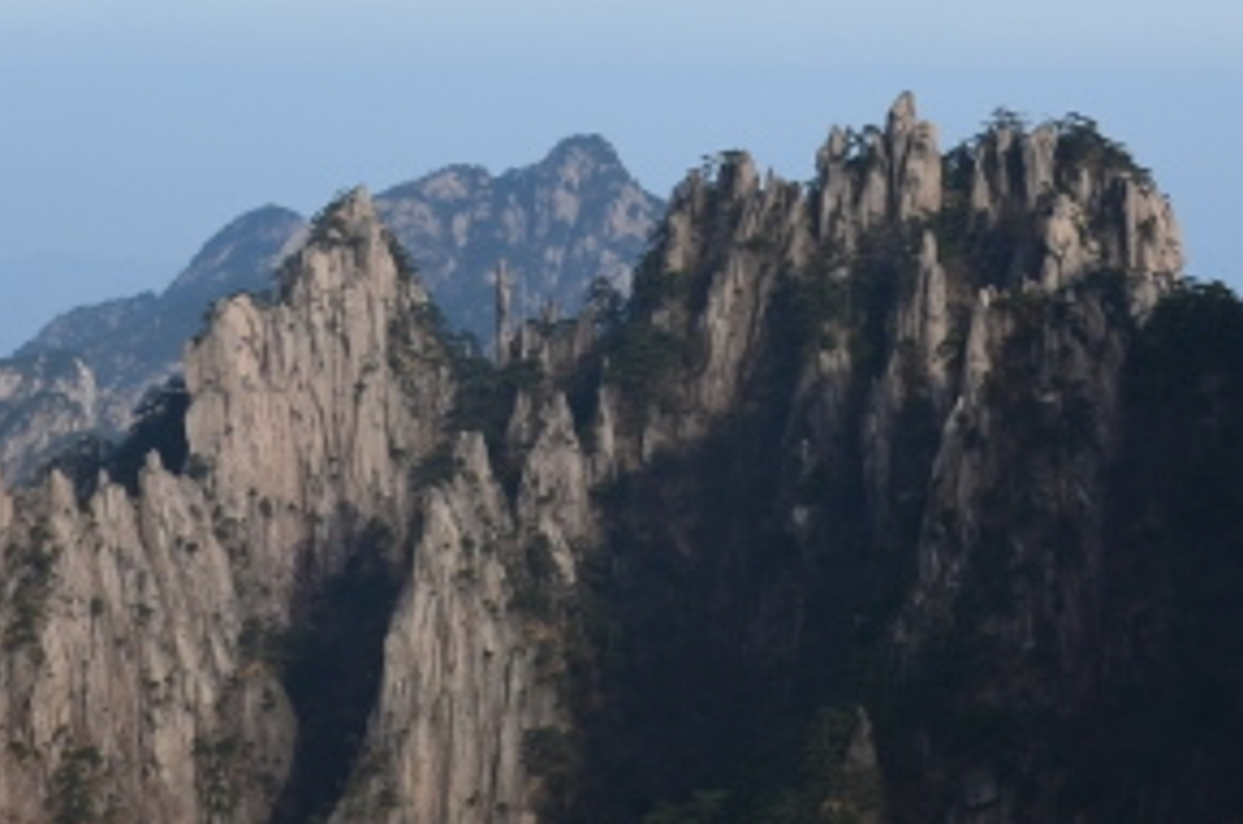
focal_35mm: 96
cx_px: 319
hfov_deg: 21.1
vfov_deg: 14.1
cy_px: 69
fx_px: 3309
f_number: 11
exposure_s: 1/125
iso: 200
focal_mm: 18
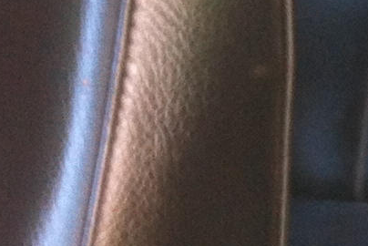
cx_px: 1103
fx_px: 2383
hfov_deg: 7.7
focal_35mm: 233
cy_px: 3
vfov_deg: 5.9
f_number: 2.8
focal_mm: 3.85
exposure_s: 1/15
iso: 100
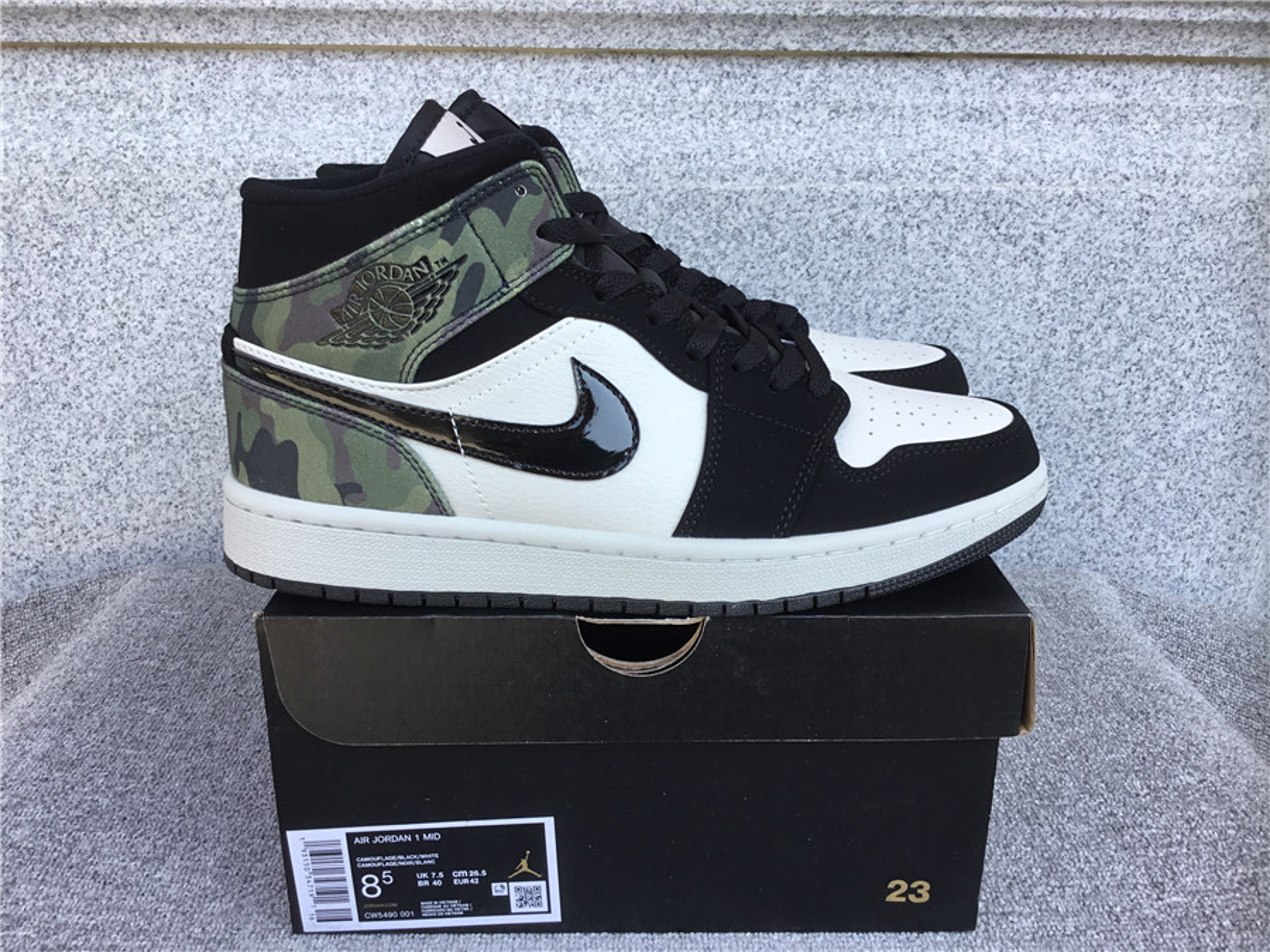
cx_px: 635
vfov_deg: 45.4
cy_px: 476
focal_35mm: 31
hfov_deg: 58.4
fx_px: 1137
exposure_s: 1/164
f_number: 2.4
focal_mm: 3.3
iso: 25
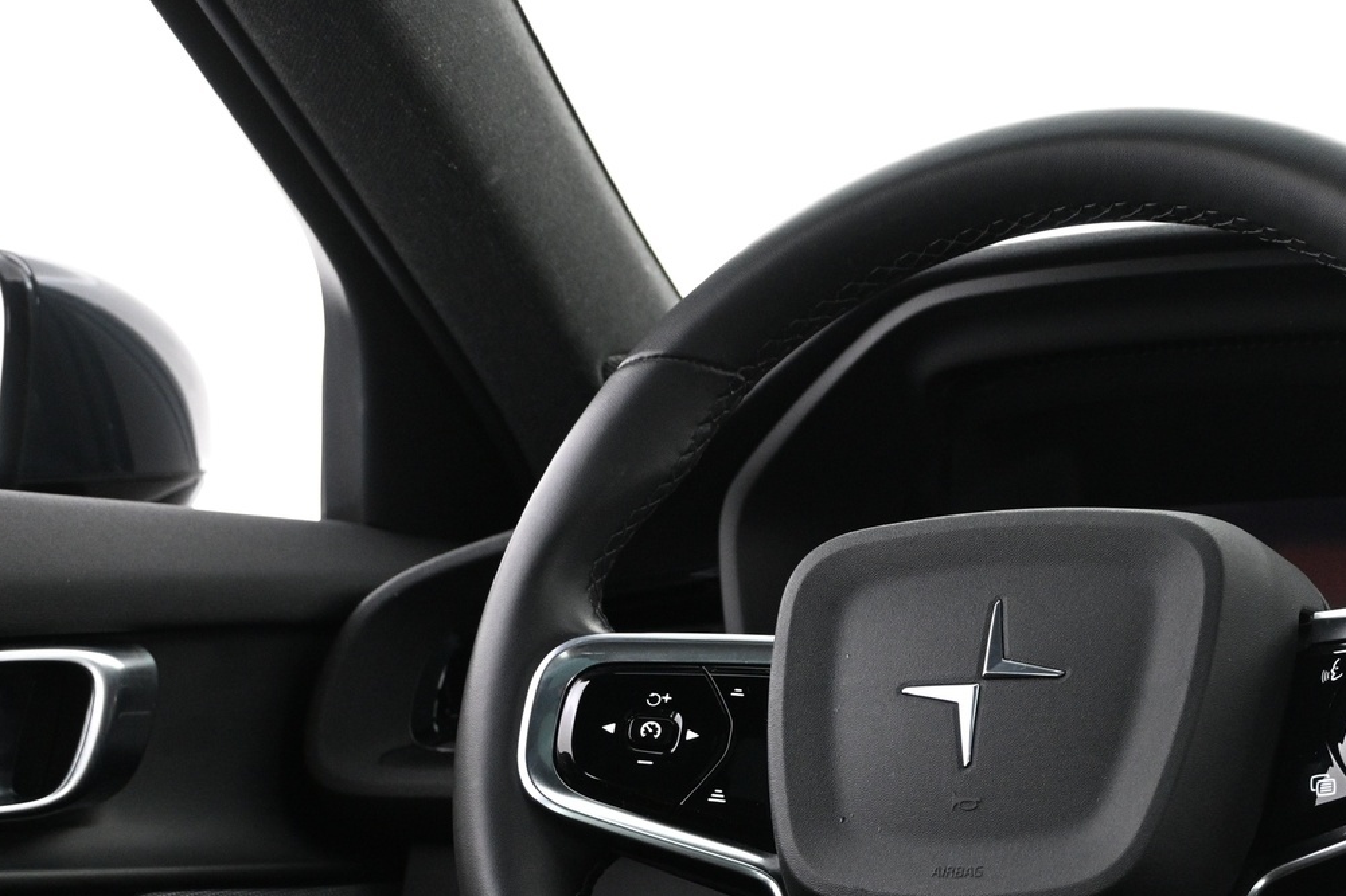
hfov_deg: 29.3
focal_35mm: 68
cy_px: 681
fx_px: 2542
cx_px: 987
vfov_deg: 19.9
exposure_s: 1/15
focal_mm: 28
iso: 1600
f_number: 4.5
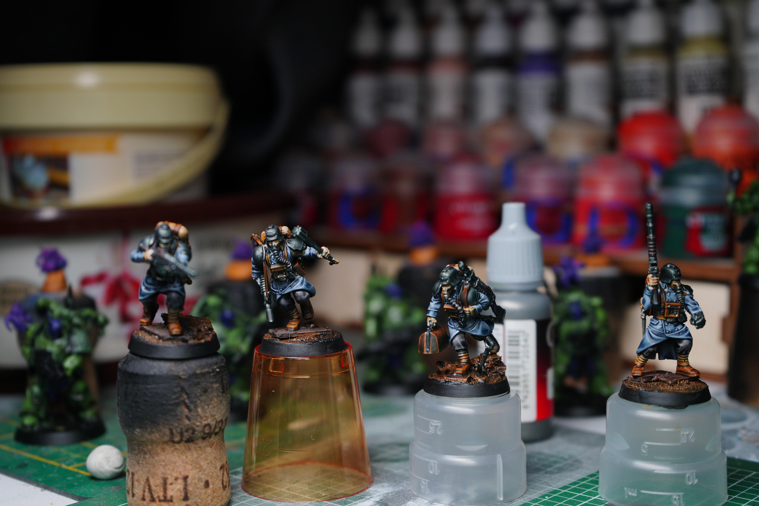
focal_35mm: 50
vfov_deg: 27.0
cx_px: 380
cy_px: 253
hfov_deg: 39.6
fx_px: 1054
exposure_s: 1/125
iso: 400
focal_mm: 50
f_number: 5
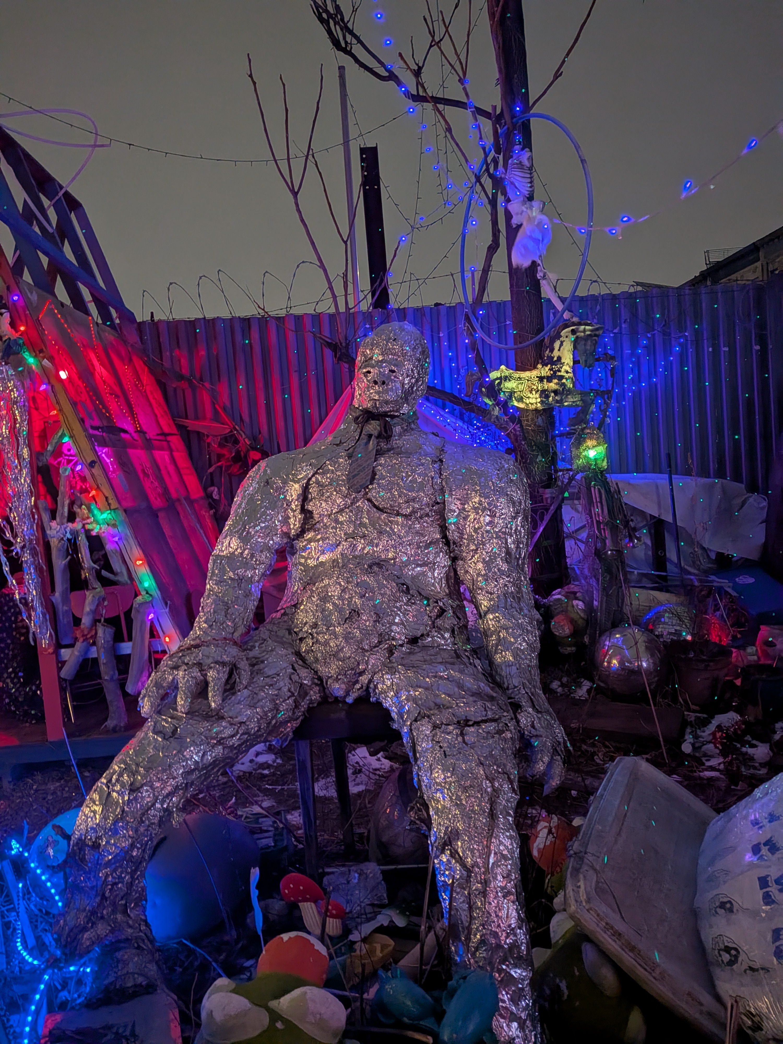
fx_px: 724
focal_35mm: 24
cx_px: 392
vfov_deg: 71.6
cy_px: 522
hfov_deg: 56.8
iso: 158
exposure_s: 1/64.9
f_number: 1.7
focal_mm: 4.53
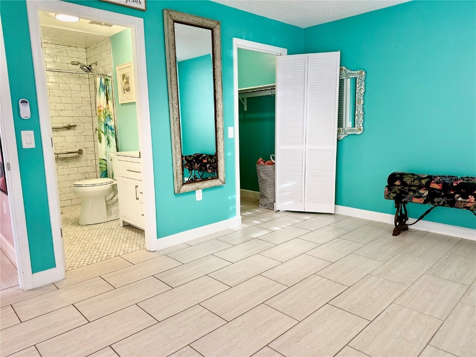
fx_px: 330
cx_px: 238
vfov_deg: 56.8
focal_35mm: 24
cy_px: 178
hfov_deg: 71.6
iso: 160
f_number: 1.78
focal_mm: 6.76
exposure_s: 1/120
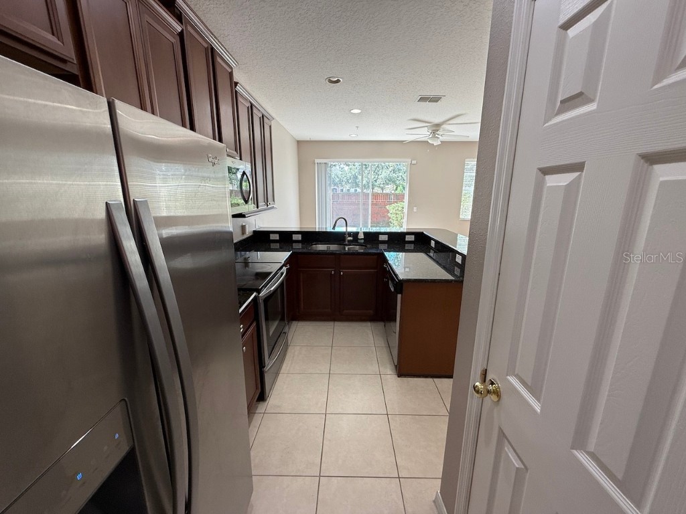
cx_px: 343
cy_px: 257
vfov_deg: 85.7
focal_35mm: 14
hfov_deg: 102.1
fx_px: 277
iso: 125
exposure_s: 1/120
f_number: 2.2
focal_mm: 2.22
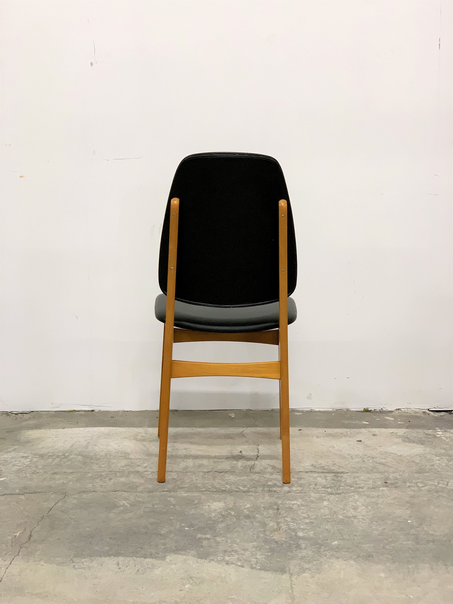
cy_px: 302
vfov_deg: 36.8
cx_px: 226
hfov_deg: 28.0
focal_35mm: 52
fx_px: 907
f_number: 2.4
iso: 160
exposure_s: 1/50
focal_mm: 6
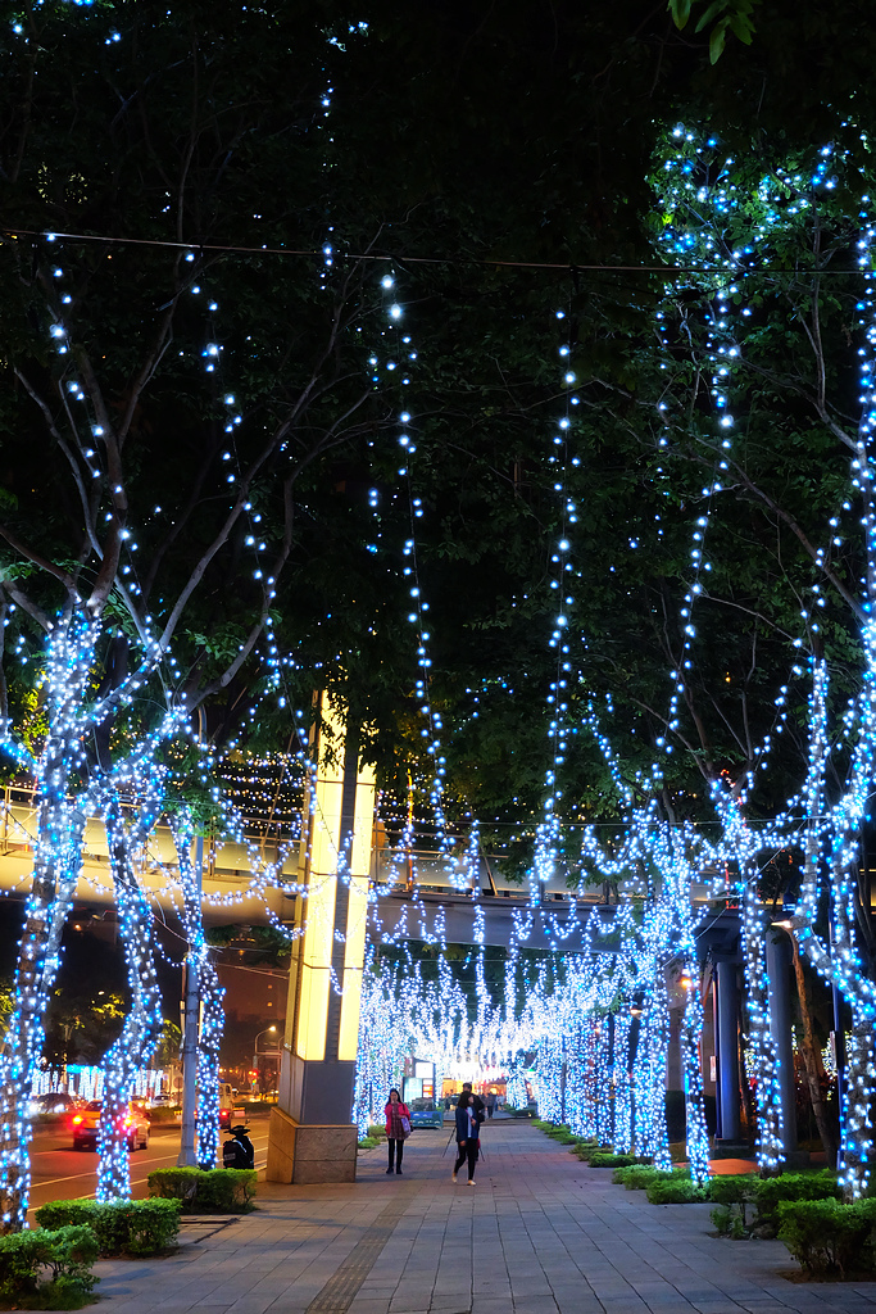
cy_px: 657
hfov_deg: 27.5
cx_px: 438
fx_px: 1788
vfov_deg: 40.3
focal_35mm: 49
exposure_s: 1/20
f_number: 5
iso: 3200
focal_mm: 32.5
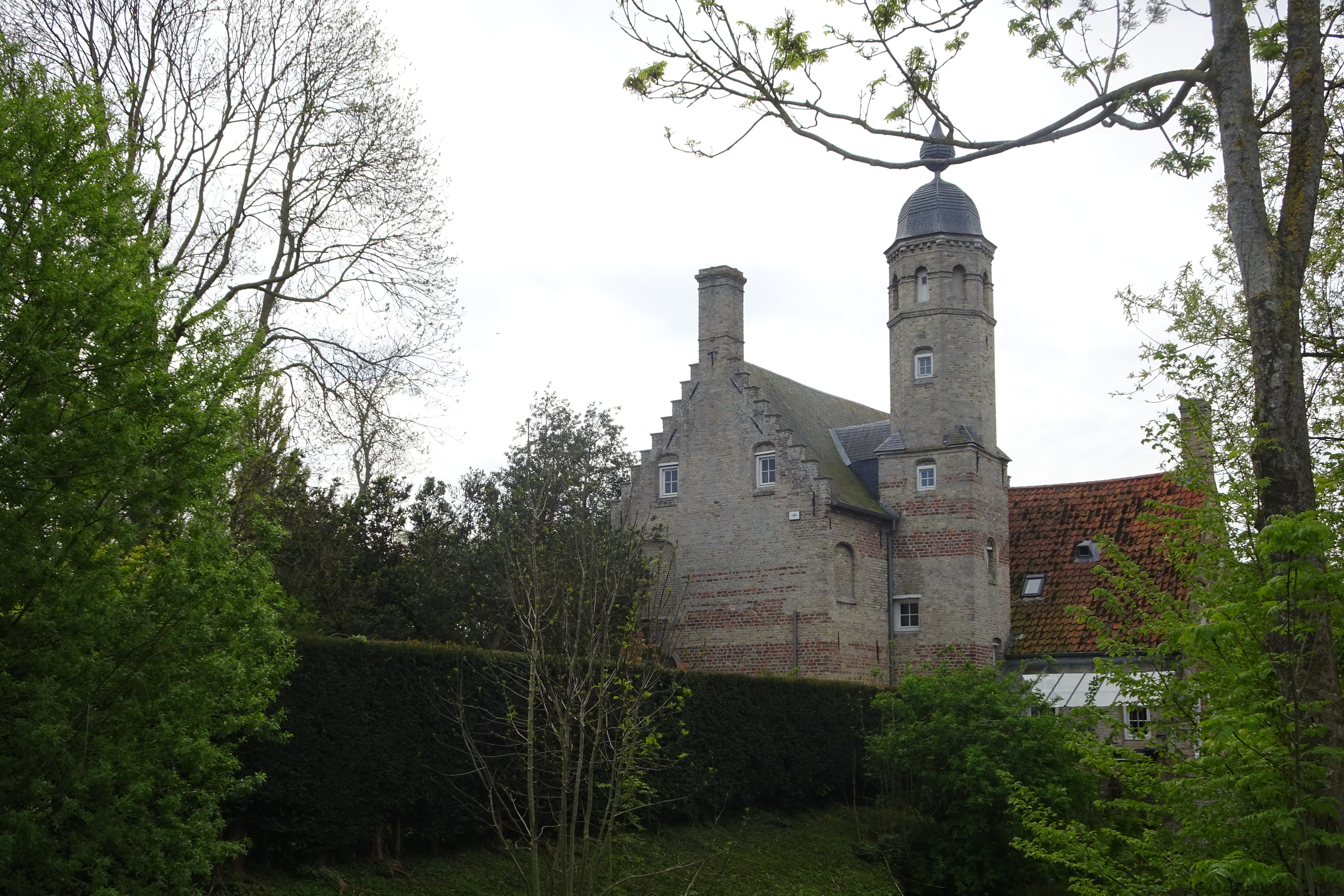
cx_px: 678
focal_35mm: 37
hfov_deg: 51.9
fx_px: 1381
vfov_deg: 35.9
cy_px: 488
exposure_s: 1/640
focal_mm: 5.98
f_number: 4
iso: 80
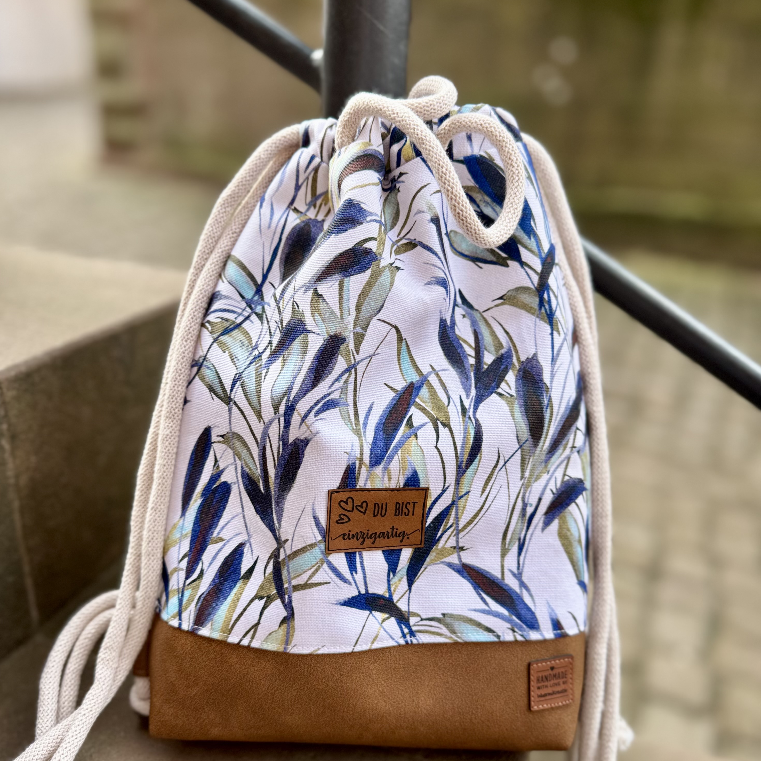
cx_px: 374
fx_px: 721
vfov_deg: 55.5
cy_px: 426
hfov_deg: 55.6
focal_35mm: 29
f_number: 1.78
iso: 64
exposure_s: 1/162
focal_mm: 6.76
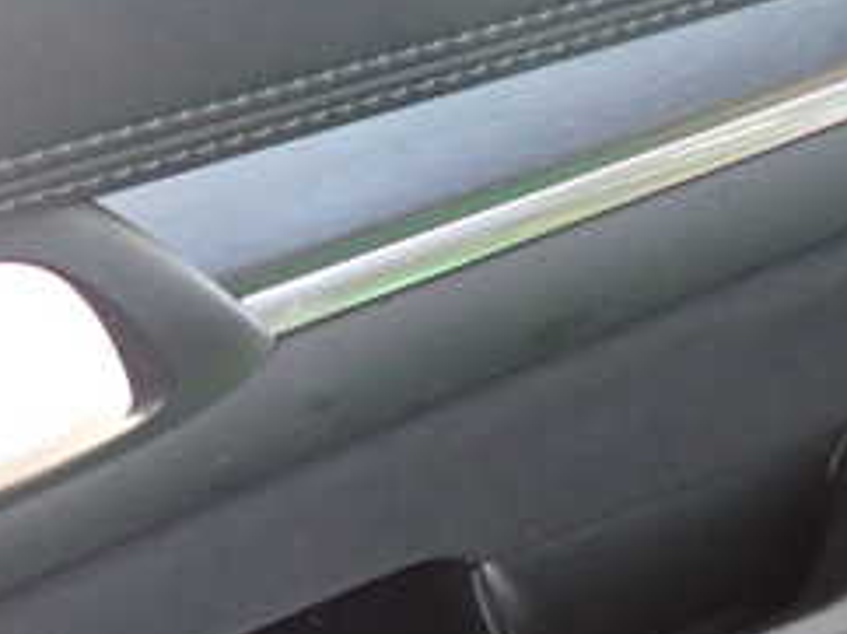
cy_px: 662
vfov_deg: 22.5
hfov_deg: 30.5
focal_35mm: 62
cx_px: 168
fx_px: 1516
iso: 640
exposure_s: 1/30
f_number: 2
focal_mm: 4.5
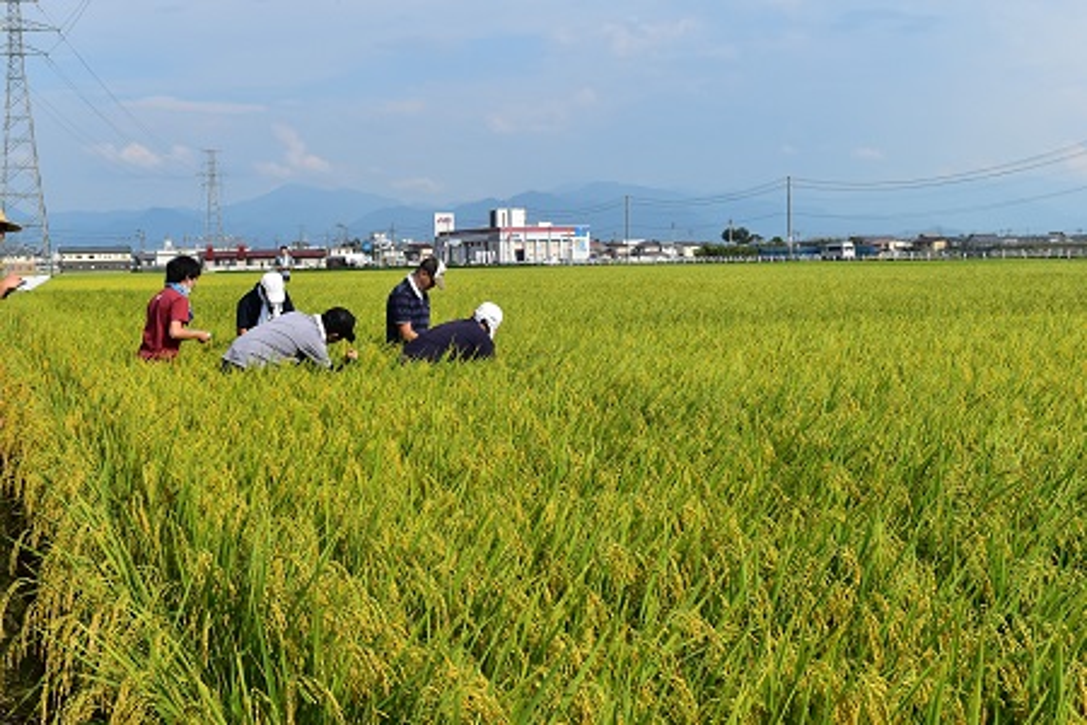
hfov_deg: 43.6
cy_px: 362
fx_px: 1359
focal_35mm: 45
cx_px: 544
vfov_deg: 29.9
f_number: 11
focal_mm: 30
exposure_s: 1/500
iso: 360
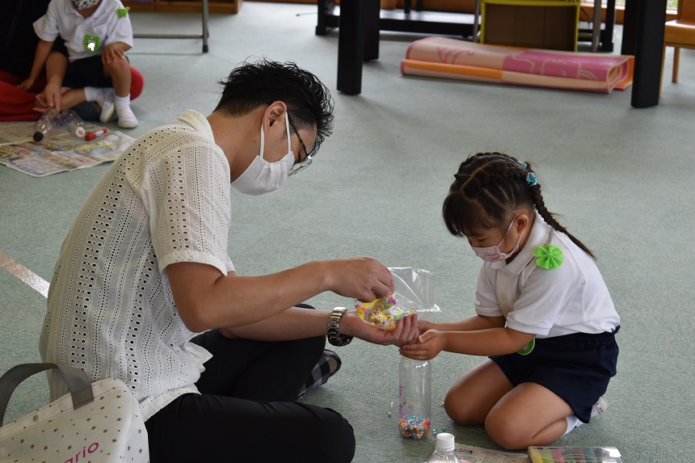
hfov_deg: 26.0
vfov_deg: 17.5
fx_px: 1505
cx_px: 348
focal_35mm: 78
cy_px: 232
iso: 400
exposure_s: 1/125
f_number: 6.3
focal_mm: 52
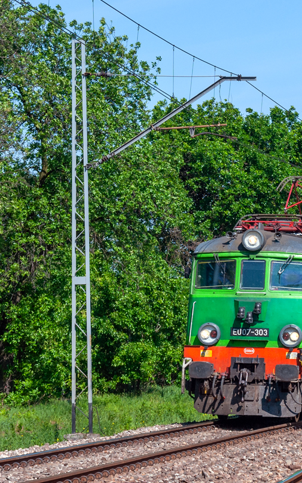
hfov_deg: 6.3
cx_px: 346
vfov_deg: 10.2
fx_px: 2710
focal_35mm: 206
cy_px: 242
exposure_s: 1/320
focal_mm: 68
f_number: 9
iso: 100
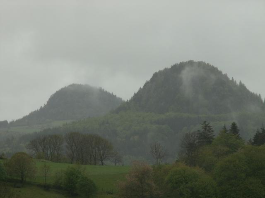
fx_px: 1546
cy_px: 99
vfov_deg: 7.4
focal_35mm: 202
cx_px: 132
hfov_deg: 9.8
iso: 50
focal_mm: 33.01
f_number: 7.1
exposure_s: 1/125
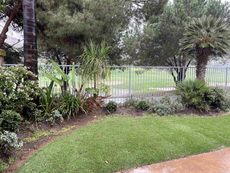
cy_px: 86
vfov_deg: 53.1
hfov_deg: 67.3
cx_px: 115
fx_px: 173
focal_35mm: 26
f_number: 1.6
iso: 50
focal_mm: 4.2
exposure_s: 1/121
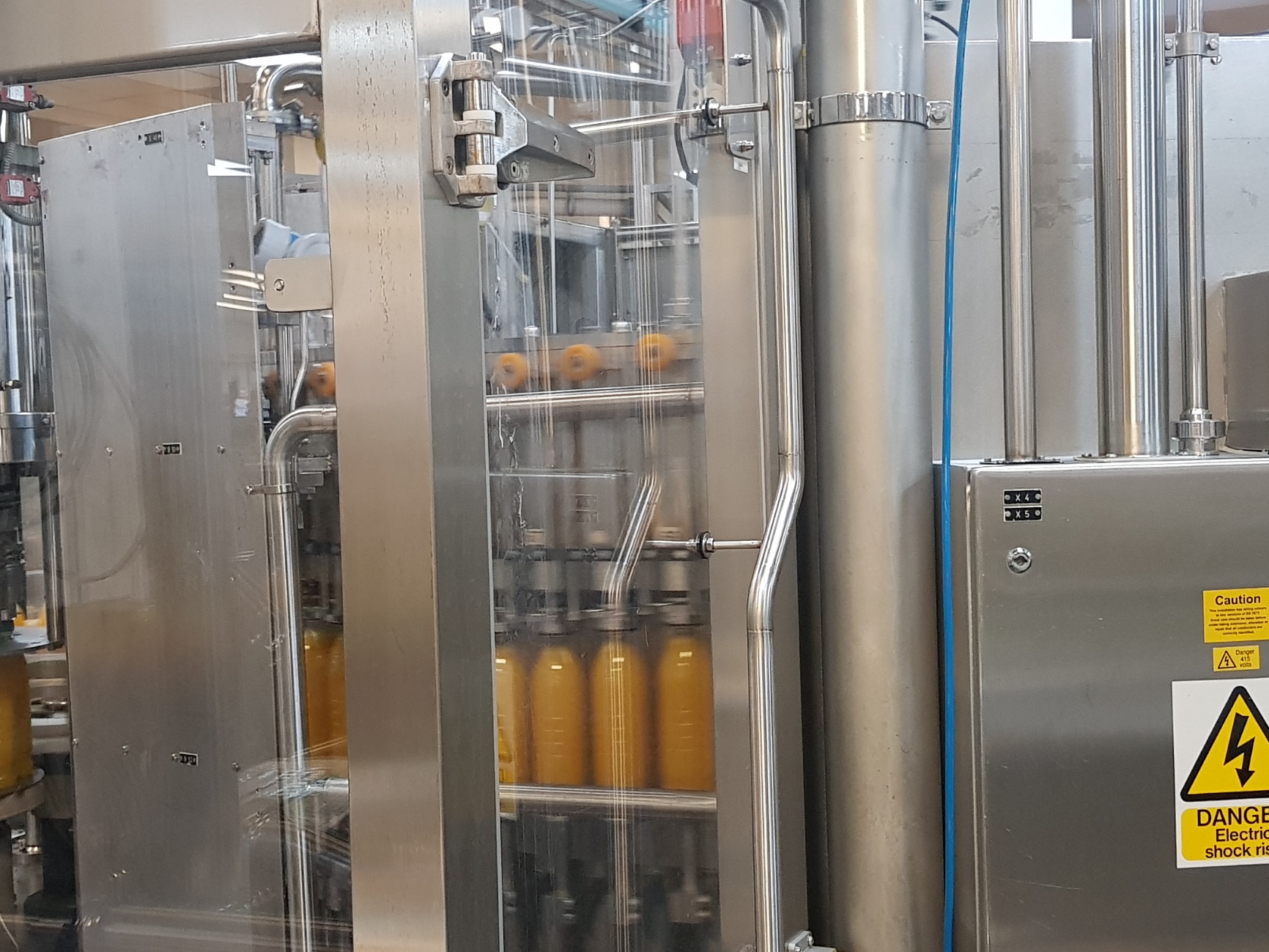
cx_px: 654
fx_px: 1796
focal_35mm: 49
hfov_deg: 38.9
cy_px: 479
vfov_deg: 29.7
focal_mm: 4.3
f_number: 1.7
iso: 250
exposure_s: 1/33
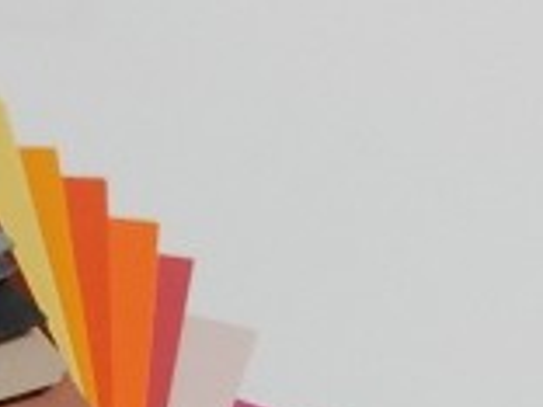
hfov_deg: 14.7
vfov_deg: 10.5
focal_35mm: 128
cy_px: 863
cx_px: -174
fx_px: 2008
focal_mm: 4.5
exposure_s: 1/40
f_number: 3.7
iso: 125
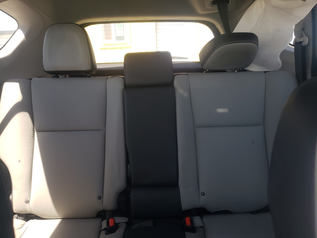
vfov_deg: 53.1
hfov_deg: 67.3
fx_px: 238
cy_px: 119
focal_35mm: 26
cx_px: 158
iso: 55
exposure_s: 1/120
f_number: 1.5
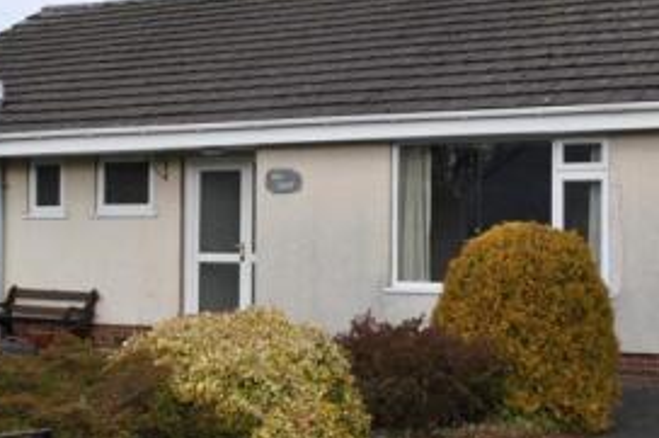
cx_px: 487
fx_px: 1189
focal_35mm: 65
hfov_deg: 30.5
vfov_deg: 20.9
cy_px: 206
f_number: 8
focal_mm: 18
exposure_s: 1/250
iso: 200
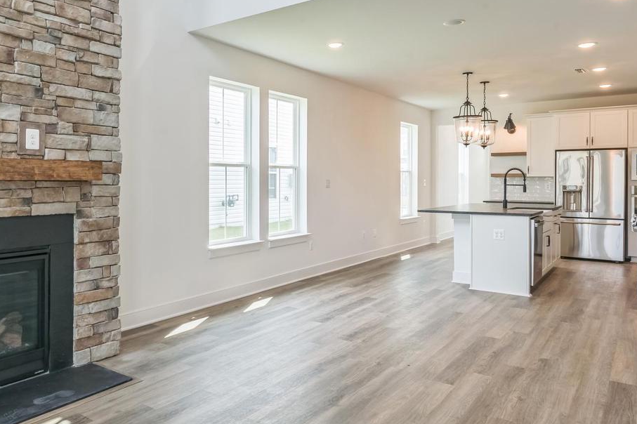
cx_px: 230
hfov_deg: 66.1
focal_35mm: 27
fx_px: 478
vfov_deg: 47.8
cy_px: 182
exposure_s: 1/25
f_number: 10
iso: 320
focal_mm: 17
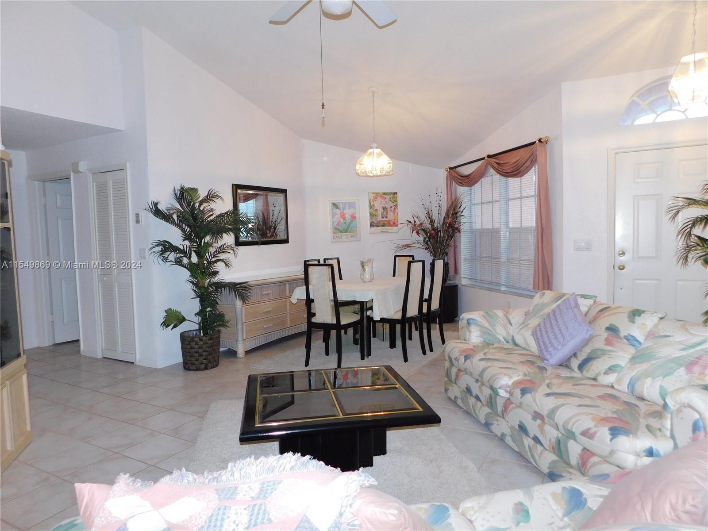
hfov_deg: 73.9
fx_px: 470
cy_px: 266
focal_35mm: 23
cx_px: 354
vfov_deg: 58.9
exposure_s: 1/30
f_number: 3
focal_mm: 4
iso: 200
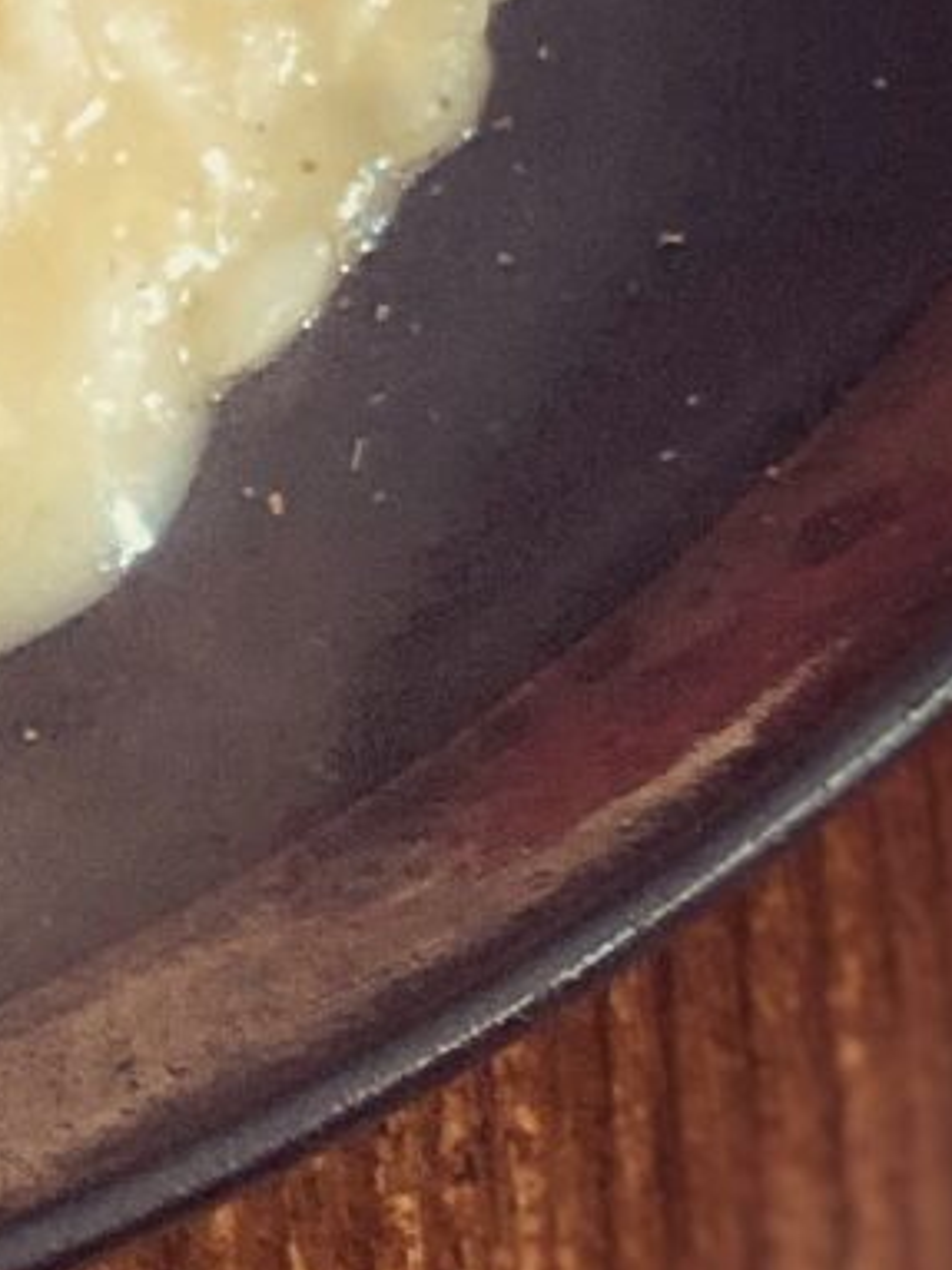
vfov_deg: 10.6
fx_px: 6861
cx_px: -1032
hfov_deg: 7.6
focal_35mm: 187
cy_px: 832
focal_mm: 3.99
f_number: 1.8
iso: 200
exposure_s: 1/60
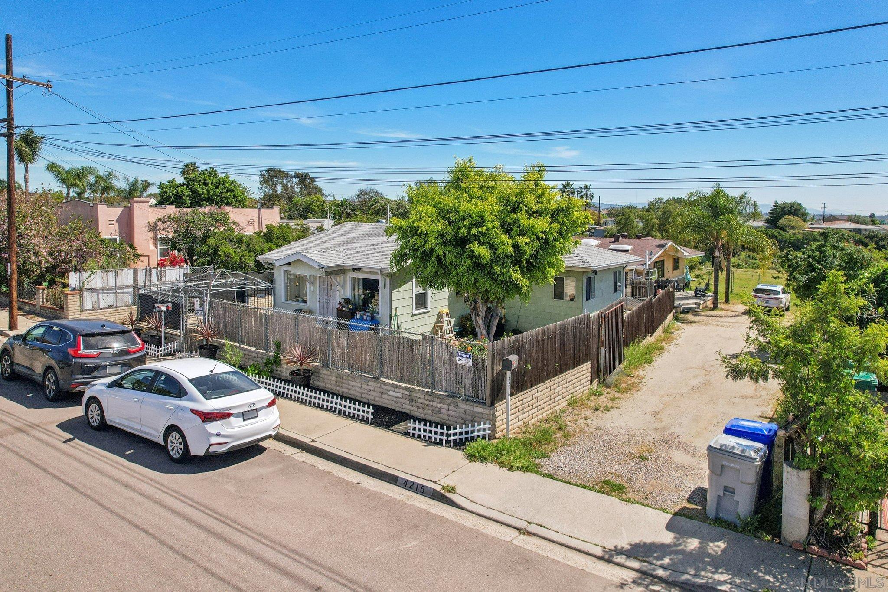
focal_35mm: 22
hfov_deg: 78.6
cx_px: 444
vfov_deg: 57.2
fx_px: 543
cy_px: 296
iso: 100
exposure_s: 1/640
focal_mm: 8.4
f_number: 2.8
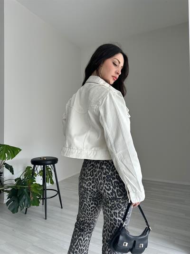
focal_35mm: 24
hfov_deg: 56.8
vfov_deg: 71.6
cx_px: 95
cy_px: 127
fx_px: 176
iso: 64
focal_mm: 6.86
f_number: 1.78
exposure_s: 1/156
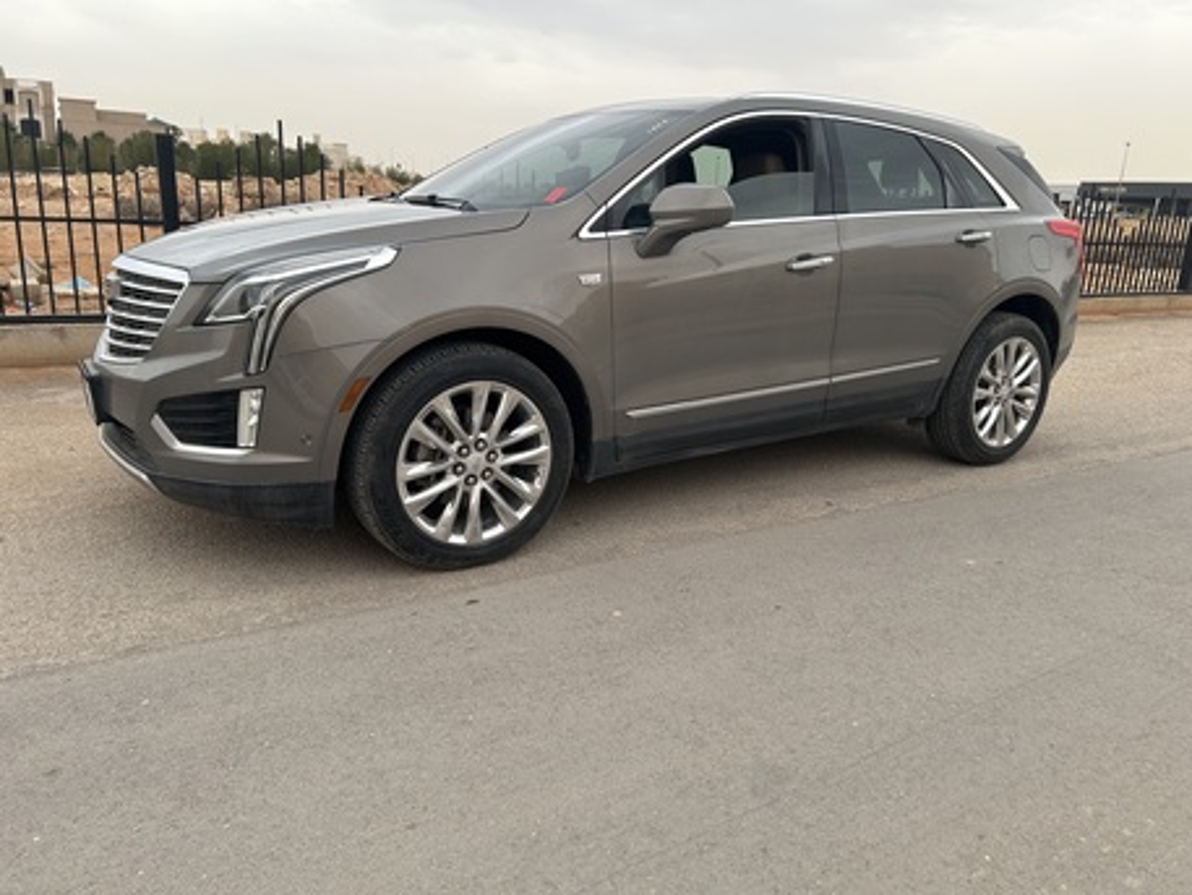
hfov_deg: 67.3
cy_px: 448
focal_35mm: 26
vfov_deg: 53.1
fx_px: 896
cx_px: 596
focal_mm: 5.7
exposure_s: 1/2008
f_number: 1.5
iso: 50
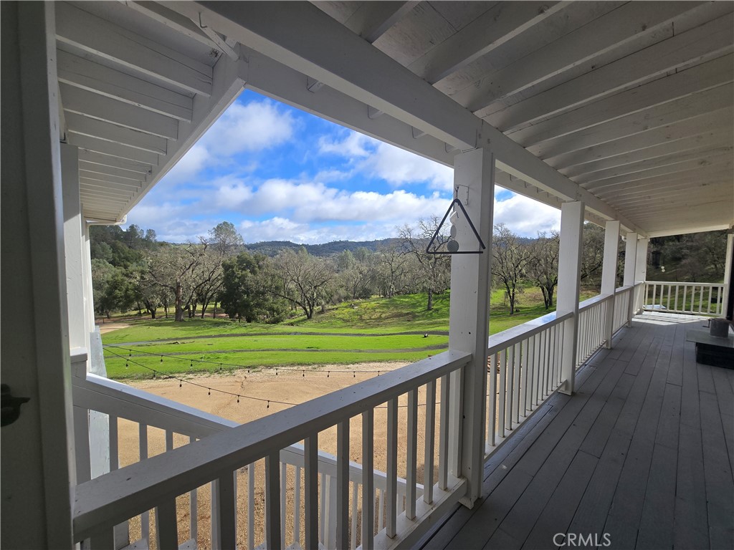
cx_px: 367
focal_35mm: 13
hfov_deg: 106.2
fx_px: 276
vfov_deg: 89.9
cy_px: 275
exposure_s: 1/1789
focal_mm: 2.2
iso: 50
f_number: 2.2
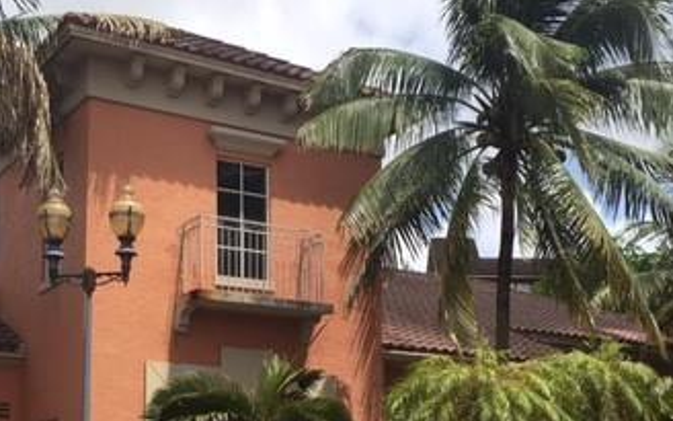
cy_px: 425
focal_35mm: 60
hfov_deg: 34.0
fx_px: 1100
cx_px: 326
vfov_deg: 20.9
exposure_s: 1/1374
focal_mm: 4.15
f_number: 2.2
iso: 25
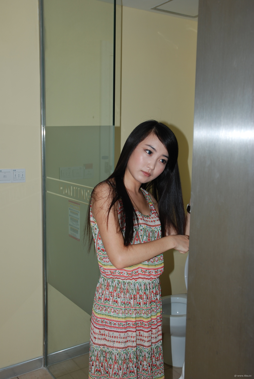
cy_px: 190
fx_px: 412
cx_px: 127
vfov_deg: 49.5
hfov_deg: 34.3
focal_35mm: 39
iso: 100
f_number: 8
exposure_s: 1/200
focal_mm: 26
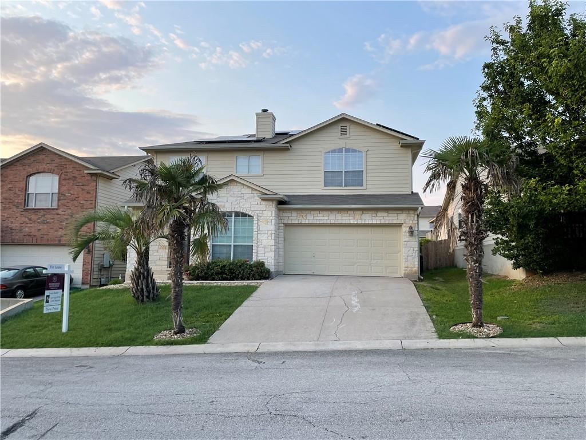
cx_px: 293
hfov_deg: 67.3
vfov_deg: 53.1
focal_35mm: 26
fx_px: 440
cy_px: 220
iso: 32
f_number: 1.6
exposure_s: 1/759
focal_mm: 4.2
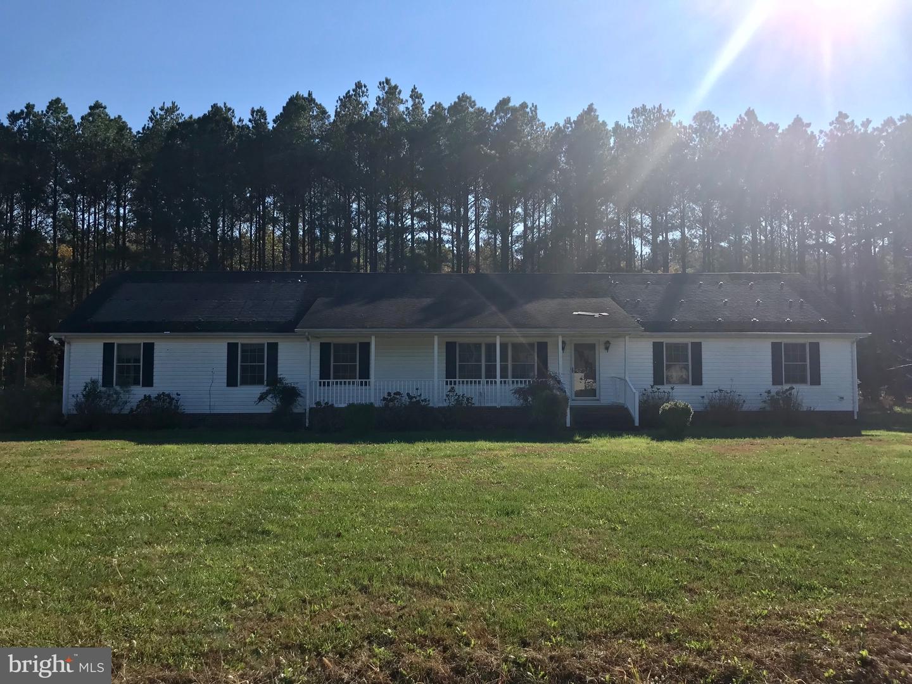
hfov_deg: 63.4
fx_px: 738
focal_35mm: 28
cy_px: 342
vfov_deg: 49.7
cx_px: 456
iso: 20
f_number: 1.8
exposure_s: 1/2591
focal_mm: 3.99
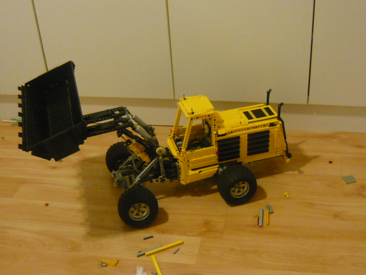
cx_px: 183
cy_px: 138
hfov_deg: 38.2
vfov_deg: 29.1
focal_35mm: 50
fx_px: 529
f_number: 2.8
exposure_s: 1/8
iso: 400
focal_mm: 5.5
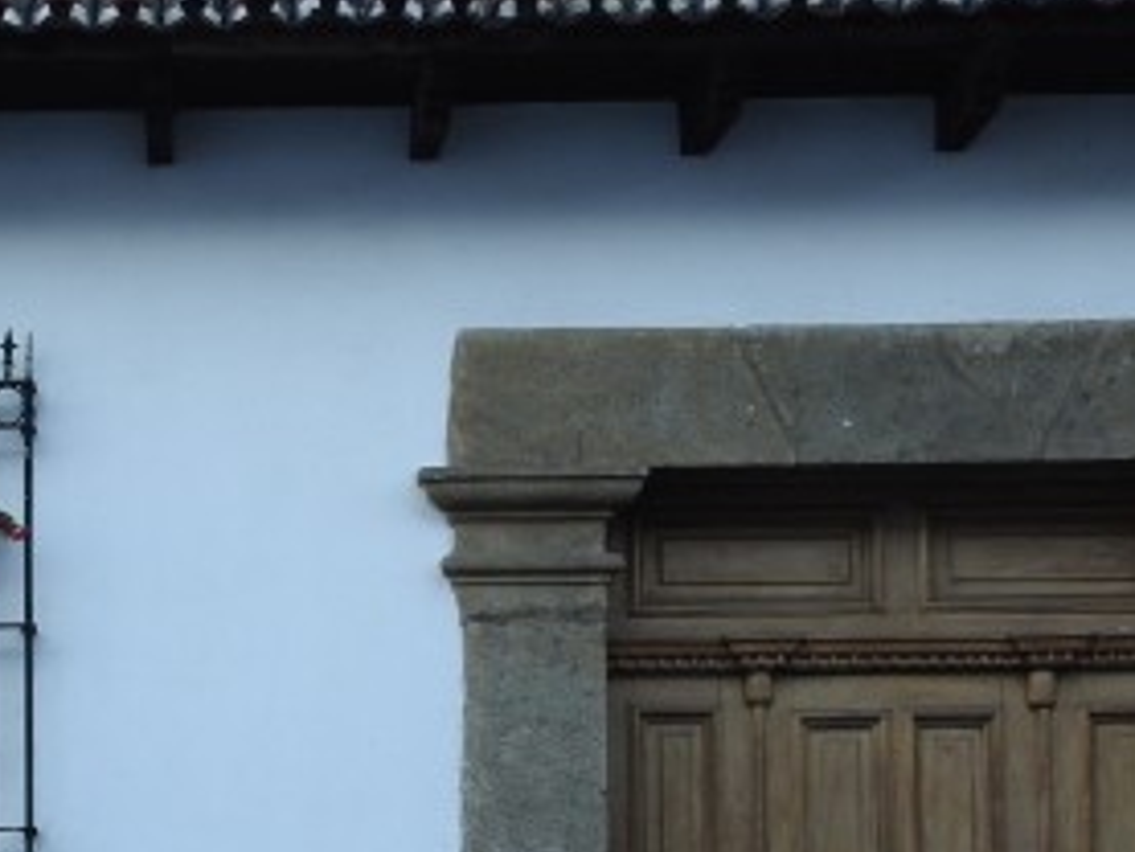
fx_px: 3313
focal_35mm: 101
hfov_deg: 18.7
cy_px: 872
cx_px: -90
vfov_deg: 14.4
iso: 100
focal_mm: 6.3
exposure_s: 1/100
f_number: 3.8
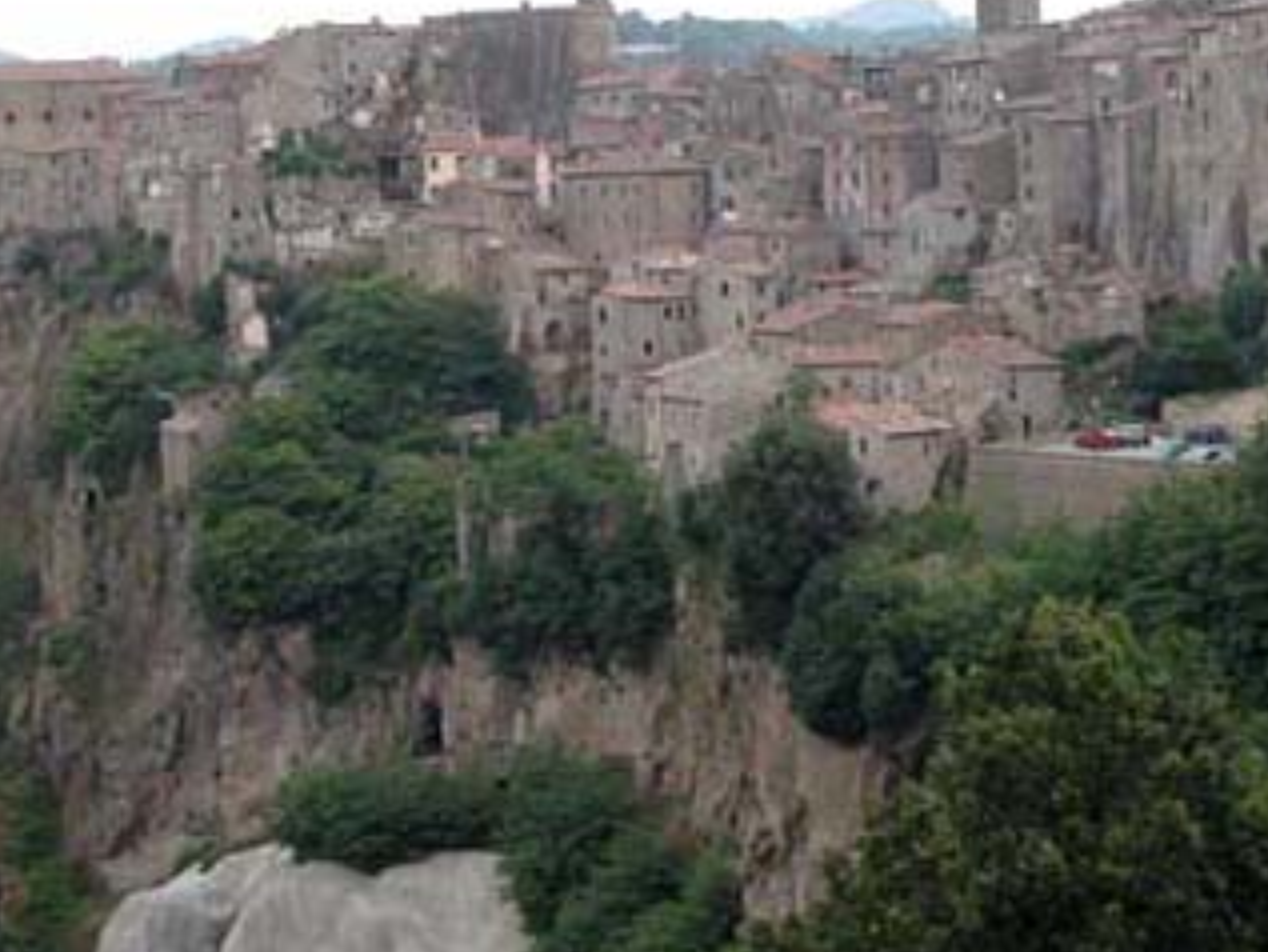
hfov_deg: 23.1
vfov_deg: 17.5
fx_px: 3078
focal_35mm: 84
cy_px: 338
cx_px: 876
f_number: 3.7
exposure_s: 1/260
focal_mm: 10.7
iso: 100
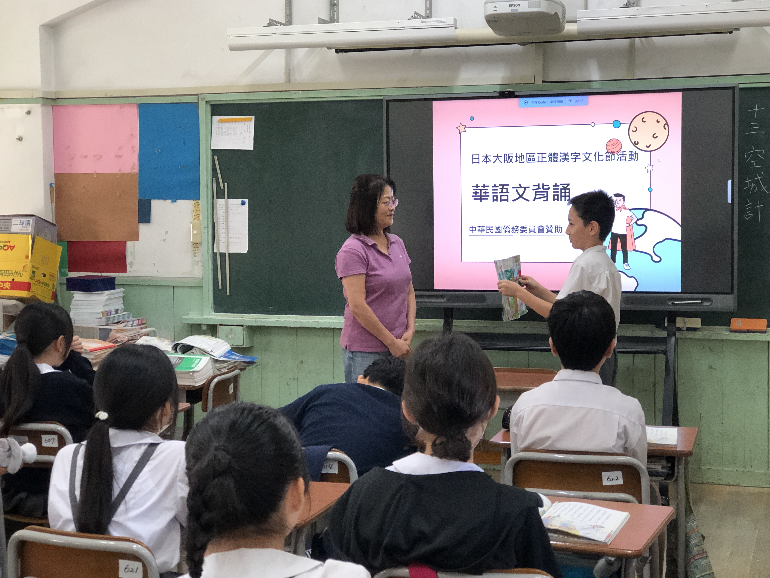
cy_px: 285
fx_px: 1312
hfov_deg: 32.7
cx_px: 392
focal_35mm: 59
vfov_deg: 24.8
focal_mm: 6.6
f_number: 2.8
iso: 400
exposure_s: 1/120
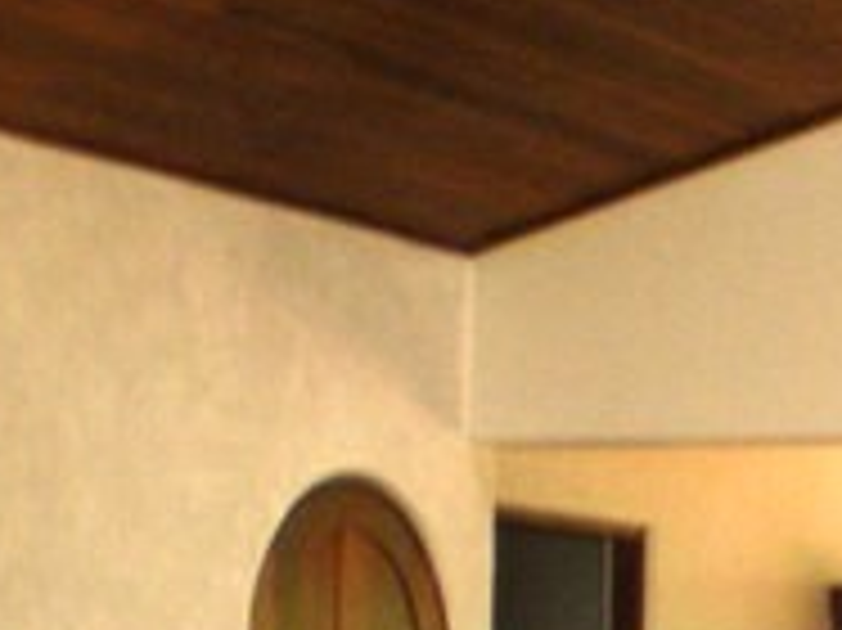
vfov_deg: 8.7
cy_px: 1107
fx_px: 3962
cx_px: 1247
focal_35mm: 163
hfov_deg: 11.6
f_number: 3.1
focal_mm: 6.3
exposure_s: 1/30
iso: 269
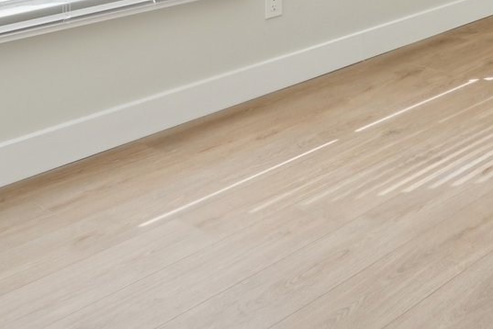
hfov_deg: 26.5
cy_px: -220
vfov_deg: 18.2
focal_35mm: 63
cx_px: 660
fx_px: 861
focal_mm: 16.5
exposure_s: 1/60
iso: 400
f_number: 8
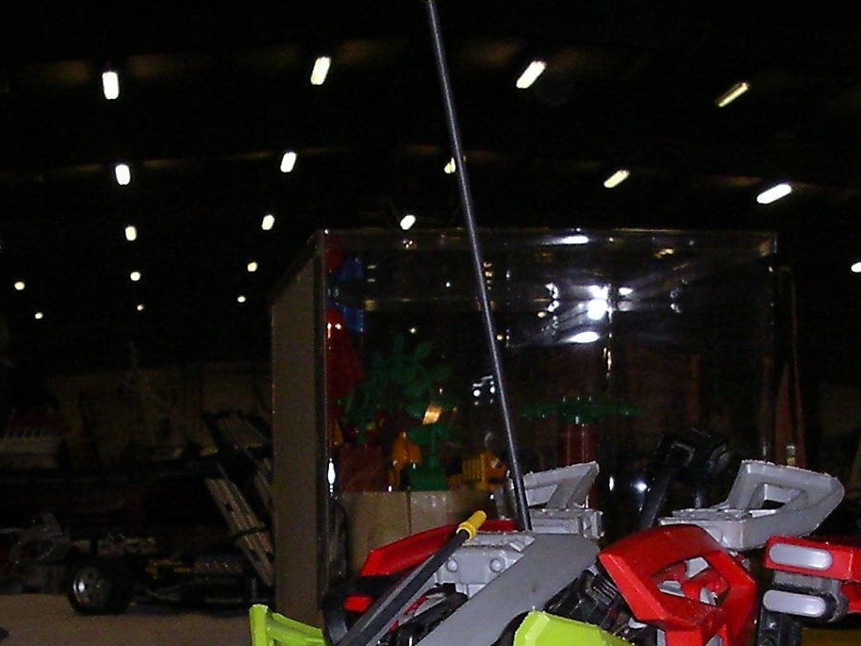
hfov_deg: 23.5
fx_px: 2065
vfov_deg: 17.3
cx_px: 463
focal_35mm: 83
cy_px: 691
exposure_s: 1/60
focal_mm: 5.7
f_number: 2.8
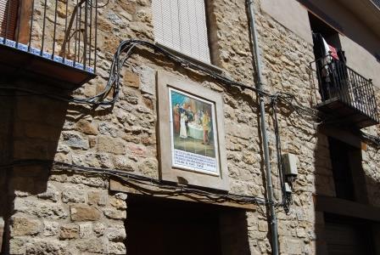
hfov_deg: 46.3
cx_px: 190
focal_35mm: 42
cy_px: 128
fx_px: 444
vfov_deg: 32.0
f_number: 8
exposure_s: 1/250
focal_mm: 28
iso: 100
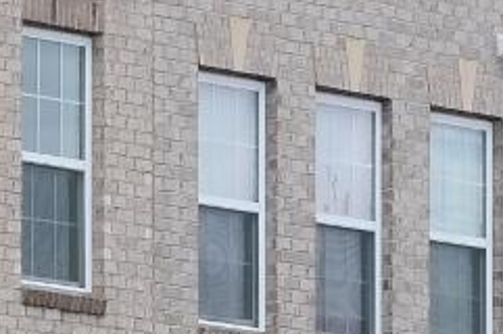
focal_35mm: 775
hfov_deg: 2.7
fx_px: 10814
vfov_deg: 1.8
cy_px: 616
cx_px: 242
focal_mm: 70
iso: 320
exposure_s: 1/150
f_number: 9
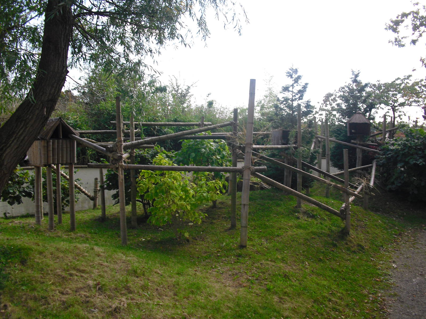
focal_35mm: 36
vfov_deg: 39.7
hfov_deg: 51.4
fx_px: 443
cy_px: 160
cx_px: 213
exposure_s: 1/60
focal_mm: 6.3
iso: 100
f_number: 7.8
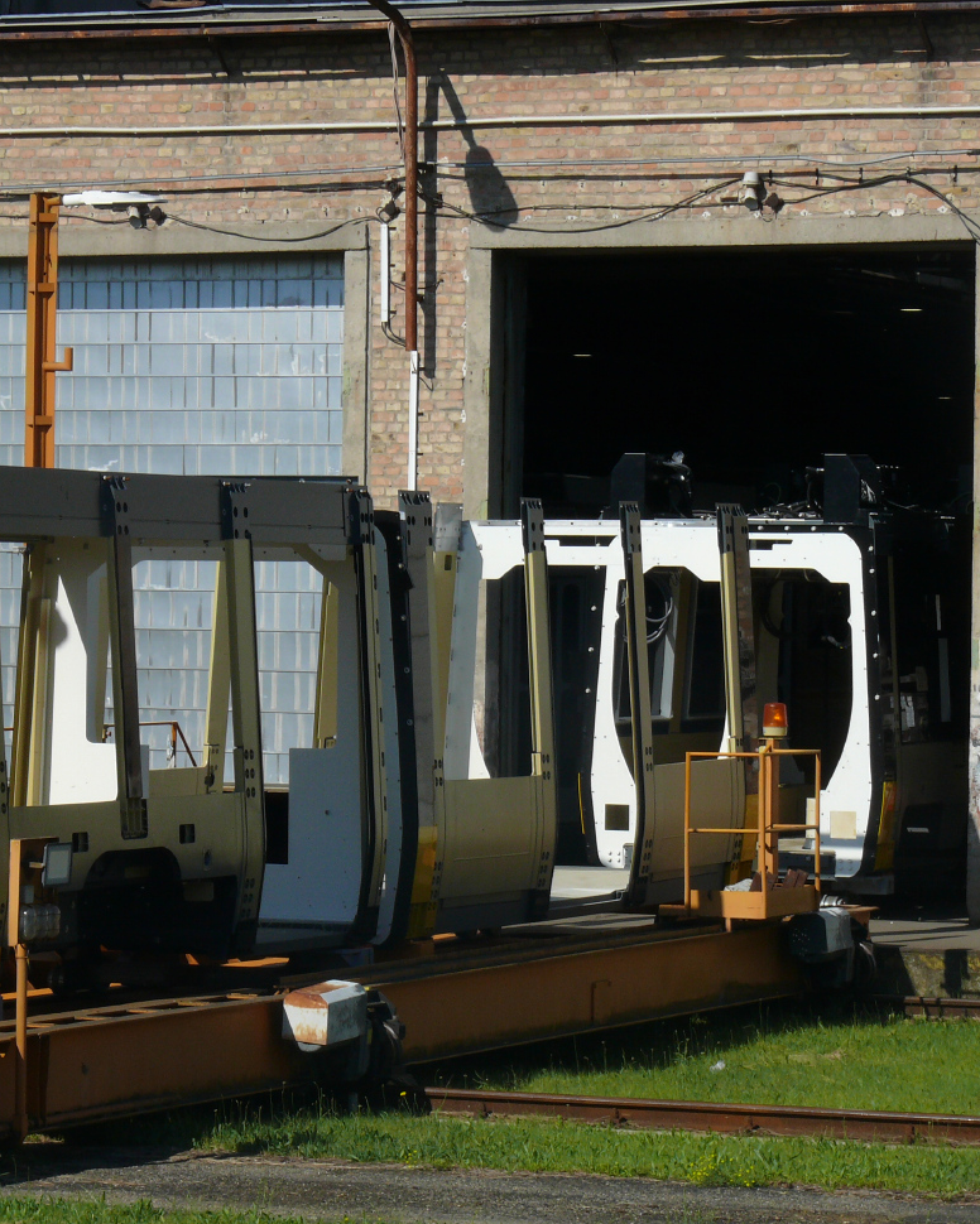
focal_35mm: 157
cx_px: 216
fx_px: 5692
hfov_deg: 9.8
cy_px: 613
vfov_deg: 12.3
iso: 100
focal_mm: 25.5
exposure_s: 1/400
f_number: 8
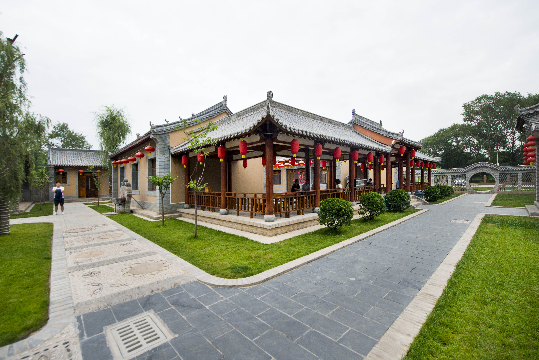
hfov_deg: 104.2
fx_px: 210
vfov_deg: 81.2
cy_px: 180
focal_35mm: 14
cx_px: 270
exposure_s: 1/80
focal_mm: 14
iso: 400
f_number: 5
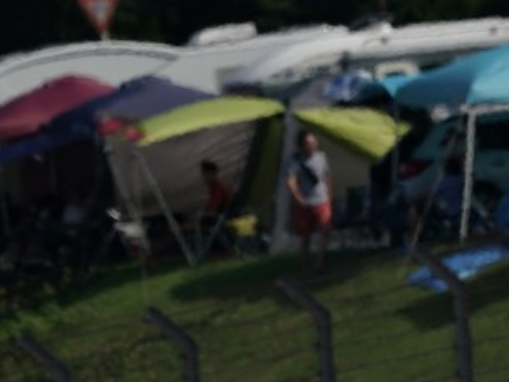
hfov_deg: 1.4
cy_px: 359
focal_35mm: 1368
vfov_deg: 1.1
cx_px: 521
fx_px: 20115
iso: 200
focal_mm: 600
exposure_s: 1/640
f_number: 13
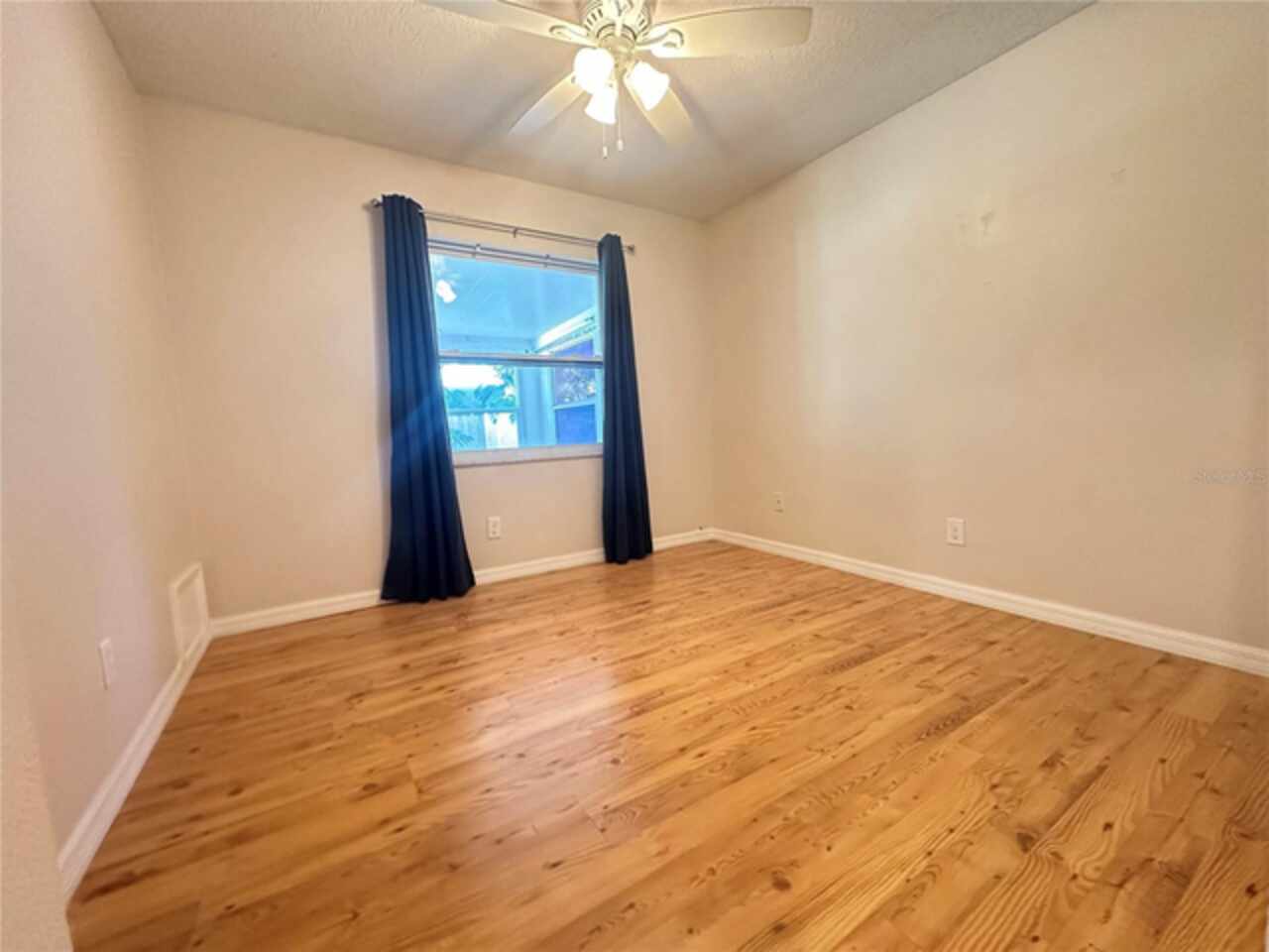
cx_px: 634
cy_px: 476
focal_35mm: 14
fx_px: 513
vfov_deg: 85.7
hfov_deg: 102.1
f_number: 2.2
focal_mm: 2.22
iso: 1000
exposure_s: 1/40
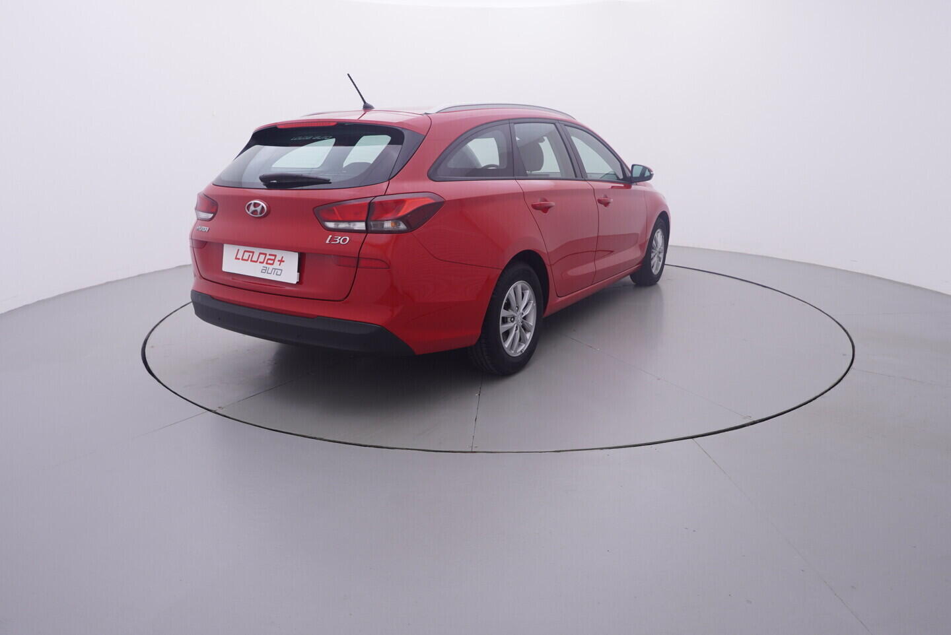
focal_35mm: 22
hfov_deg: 77.3
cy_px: 318
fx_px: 595
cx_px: 476
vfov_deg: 56.2
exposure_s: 1/80
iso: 200
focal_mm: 15
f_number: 5
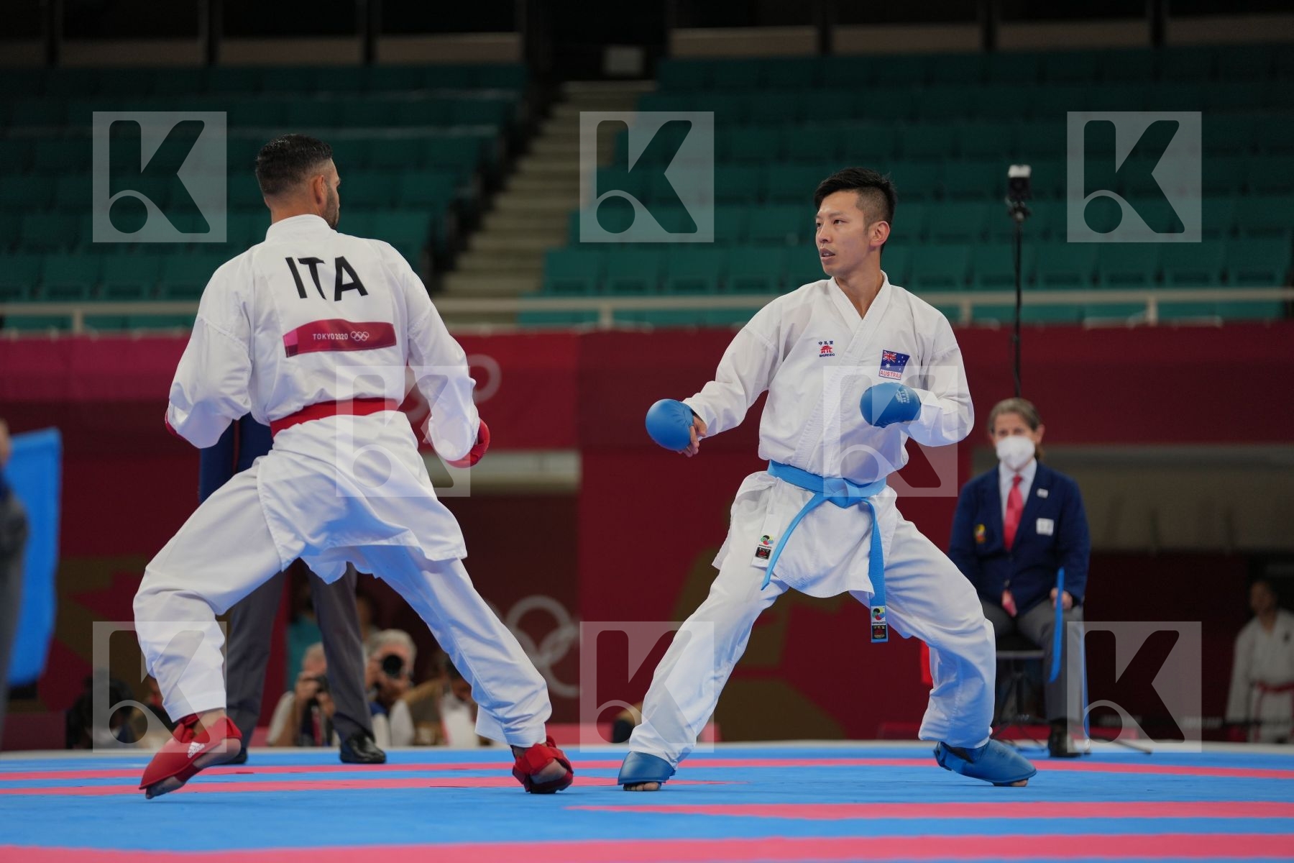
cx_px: 647
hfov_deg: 13.3
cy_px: 432
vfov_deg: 8.9
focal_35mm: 154
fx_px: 5535
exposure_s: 1/1000
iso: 500
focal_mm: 154
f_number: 2.8
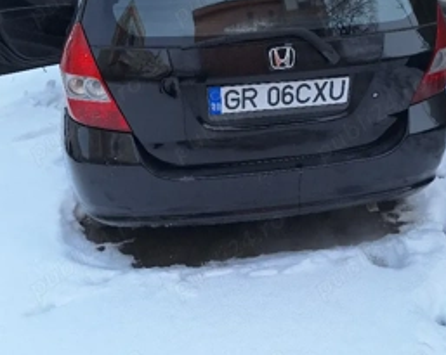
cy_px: 135
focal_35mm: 35
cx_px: 246
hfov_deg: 51.5
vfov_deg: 41.9
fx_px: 461
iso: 40
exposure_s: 1/2500
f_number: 1.8
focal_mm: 5.54
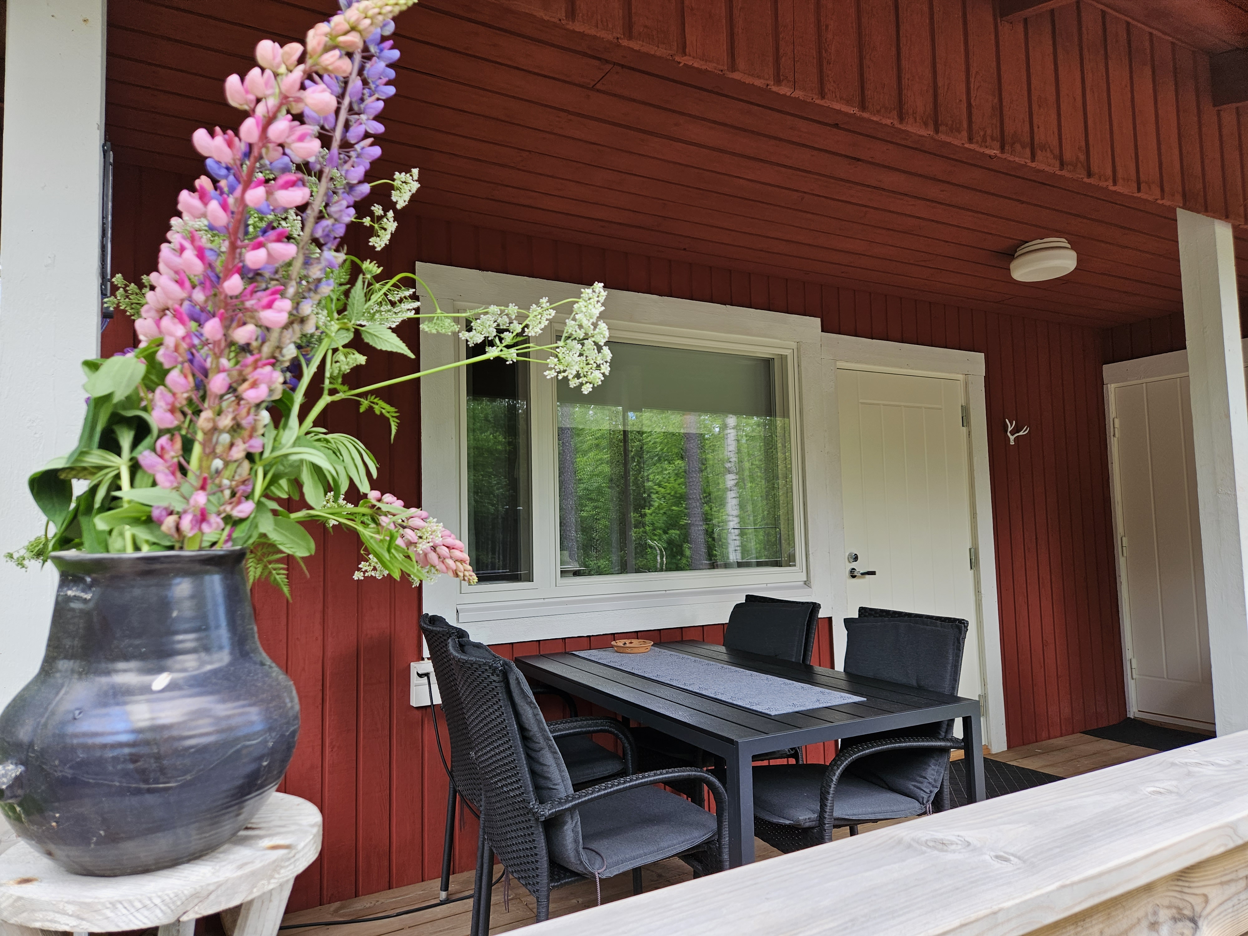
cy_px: 468
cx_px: 624
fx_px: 829
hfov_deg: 73.9
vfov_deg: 58.9
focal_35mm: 23
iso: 40
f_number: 1.8
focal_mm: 5.4
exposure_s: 1/180
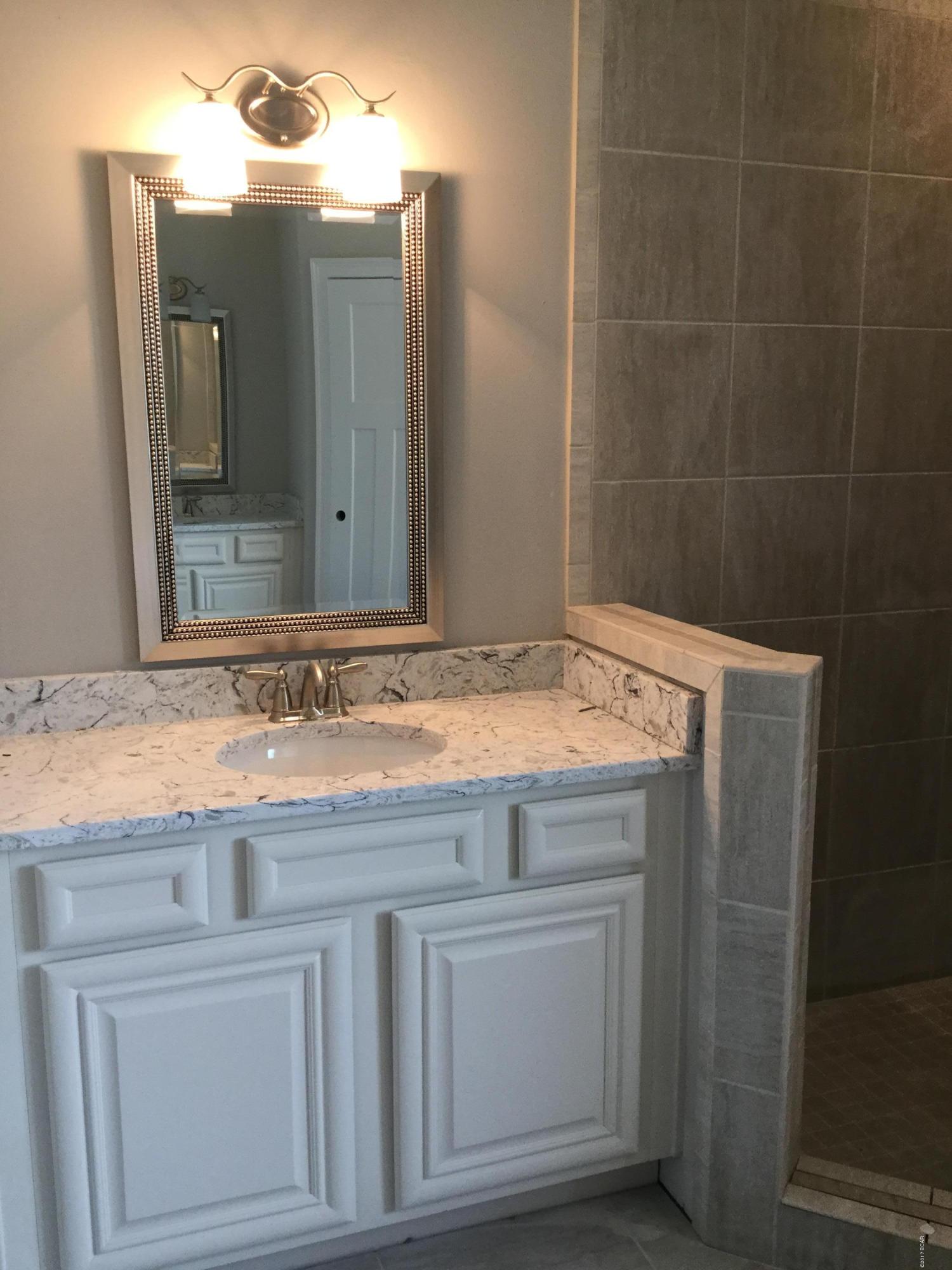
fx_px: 1137
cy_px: 635
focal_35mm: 31
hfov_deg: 45.4
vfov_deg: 58.4
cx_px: 476
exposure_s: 1/30
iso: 80
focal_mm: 3.3
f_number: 2.4
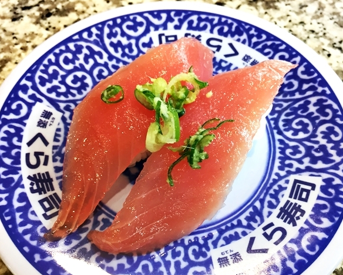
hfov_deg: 57.1
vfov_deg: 47.2
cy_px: 136
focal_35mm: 31
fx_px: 315
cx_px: 172
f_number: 2.2
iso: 40
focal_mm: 4.15
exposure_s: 1/33
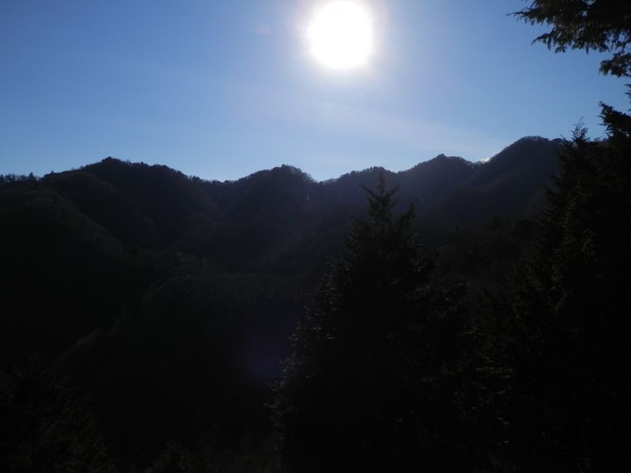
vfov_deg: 54.9
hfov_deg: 69.4
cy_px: 236
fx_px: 456
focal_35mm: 25
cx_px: 316
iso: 80
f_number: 8.7
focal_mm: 4.5
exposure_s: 1/500
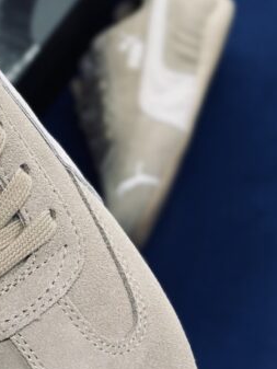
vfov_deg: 14.8
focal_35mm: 133
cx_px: -71
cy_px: 159
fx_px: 1418
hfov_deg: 10.9
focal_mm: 6.86
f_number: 1.78
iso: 64
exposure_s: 1/100
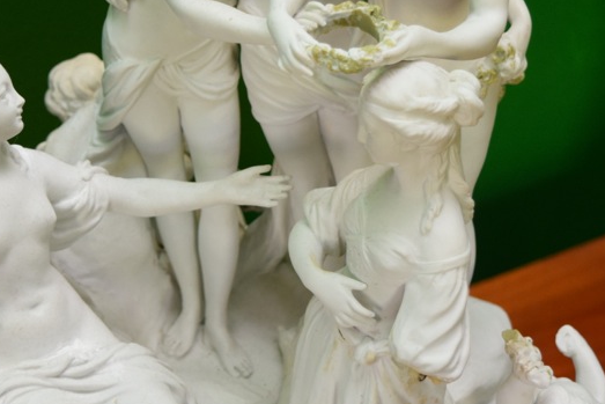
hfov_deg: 18.6
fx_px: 1832
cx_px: 154
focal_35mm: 109
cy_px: 48
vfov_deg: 12.5
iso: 900
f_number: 4.8
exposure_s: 1/60
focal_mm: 38
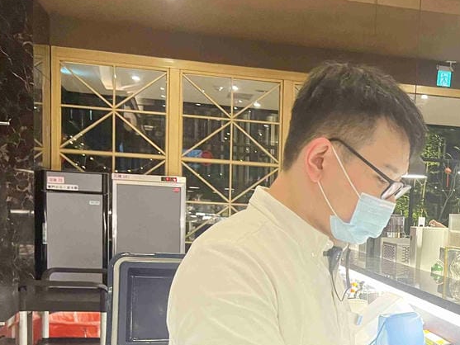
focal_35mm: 56
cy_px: 293
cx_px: 396
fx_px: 744
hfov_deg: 32.9
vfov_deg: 25.5
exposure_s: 1/60
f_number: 1.5
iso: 250
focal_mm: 5.7
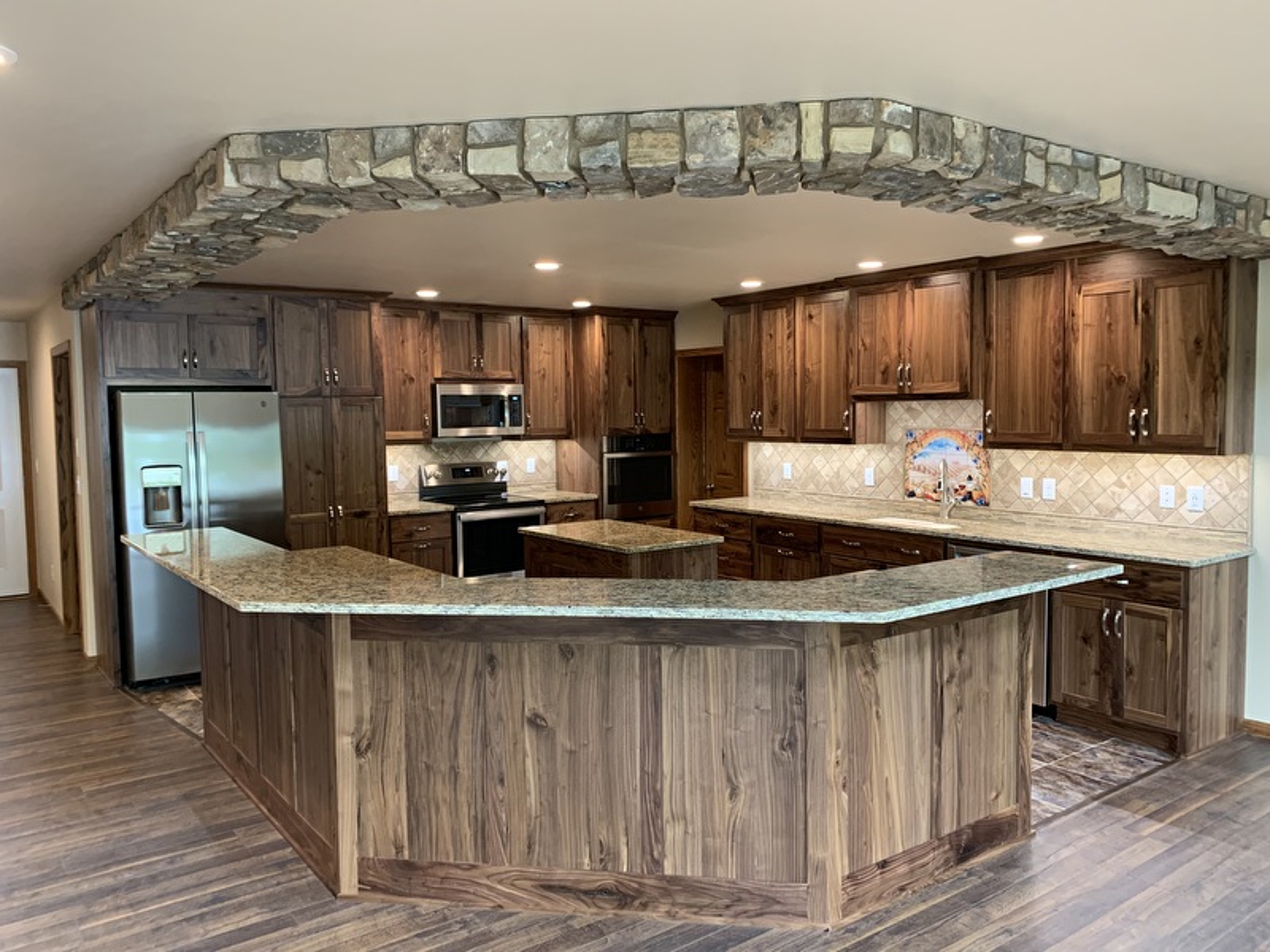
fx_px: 954
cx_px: 635
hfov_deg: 67.3
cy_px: 476
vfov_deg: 53.1
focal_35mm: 26
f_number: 1.8
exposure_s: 1/60
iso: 250
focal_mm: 4.25
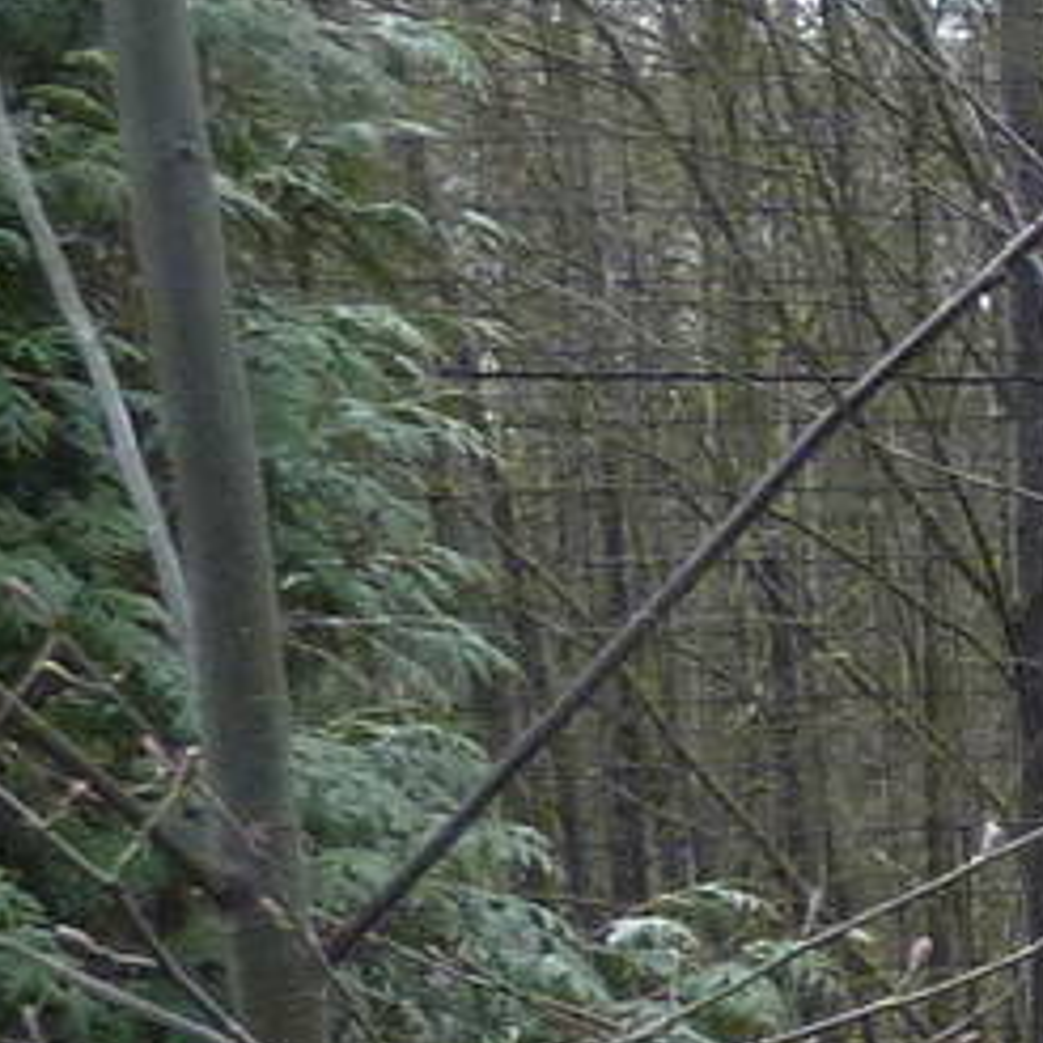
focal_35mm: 167
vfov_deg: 10.3
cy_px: 1340
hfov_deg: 8.6
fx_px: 5693
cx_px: 3171
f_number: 3.4
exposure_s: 1/500
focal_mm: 4.7
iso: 250
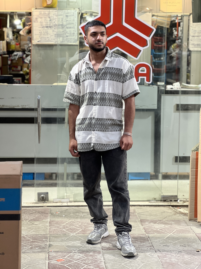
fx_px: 596
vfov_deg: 25.3
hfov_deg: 19.1
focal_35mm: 77
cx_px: 100
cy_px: 134
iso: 125
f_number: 2.8
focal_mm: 9
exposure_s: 1/33
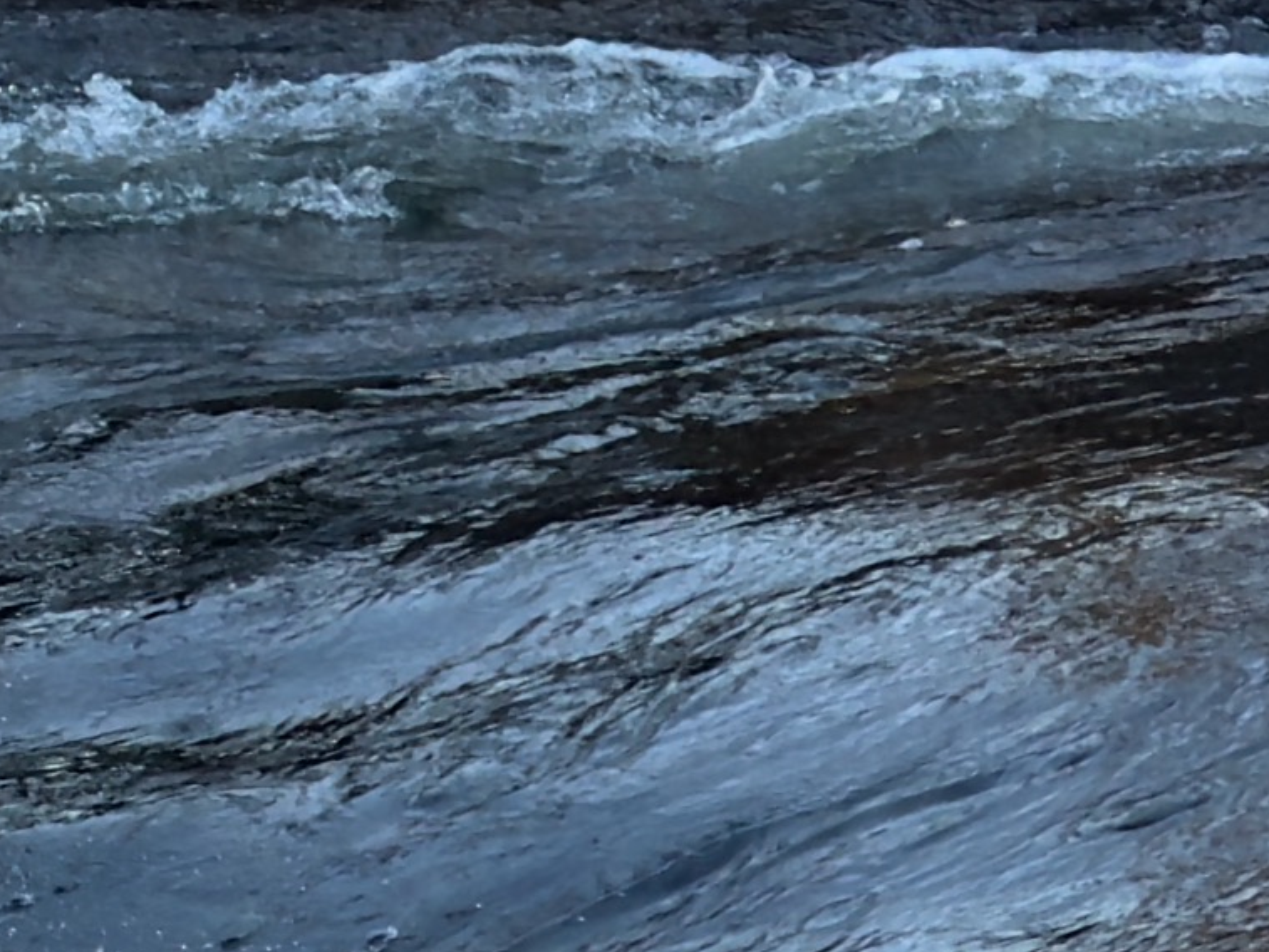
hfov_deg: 7.5
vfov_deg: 5.3
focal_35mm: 264
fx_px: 9680
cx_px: -163
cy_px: 2916
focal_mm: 6.86
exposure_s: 1/700
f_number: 1.78
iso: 100
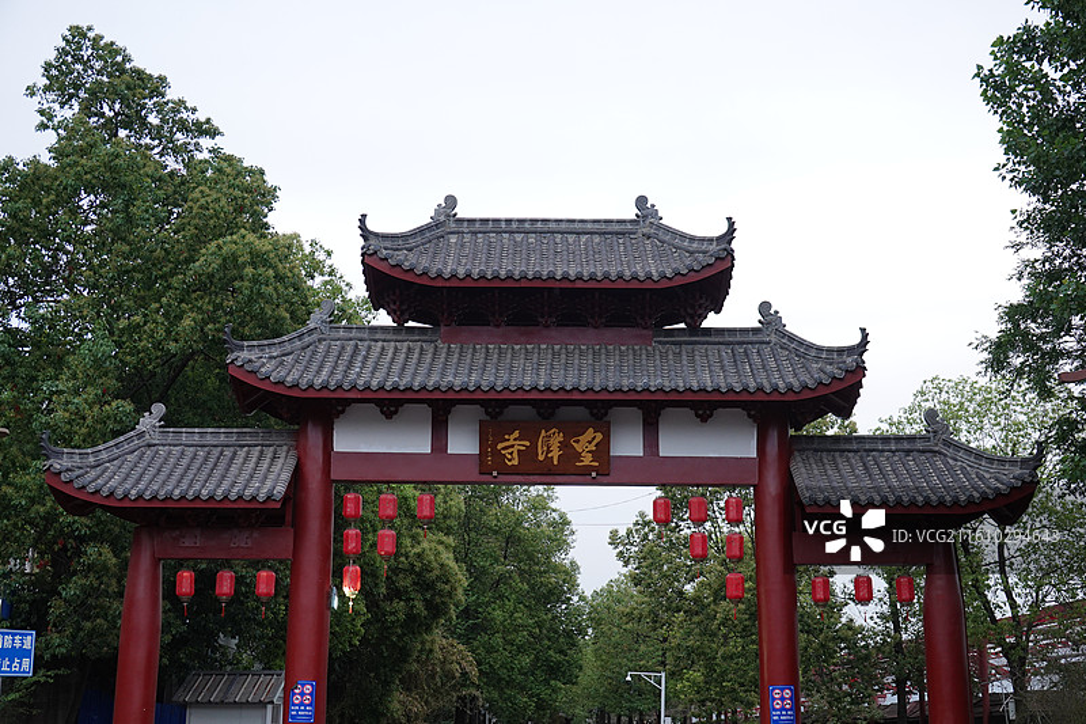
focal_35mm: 48
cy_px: 362
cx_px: 543
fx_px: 1448
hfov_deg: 41.1
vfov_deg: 28.1
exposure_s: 1/50
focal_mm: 17.88
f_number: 4
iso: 200
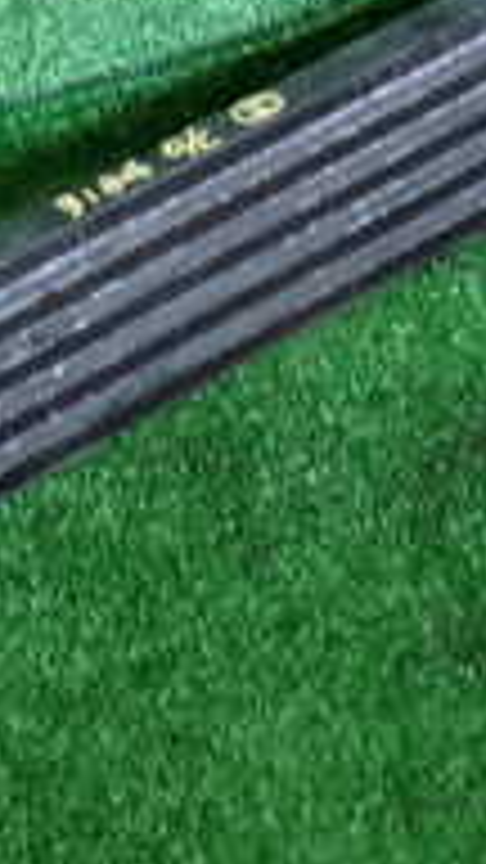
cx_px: -27
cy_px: 153
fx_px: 2337
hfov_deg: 11.7
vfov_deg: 20.7
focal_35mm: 102
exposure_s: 1/30
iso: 250
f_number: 2.3
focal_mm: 5.4
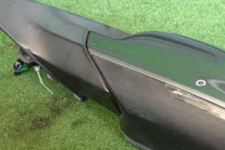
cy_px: 80
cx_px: 157
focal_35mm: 59
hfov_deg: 33.5
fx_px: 369
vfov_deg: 23.0
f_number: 2.3
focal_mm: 5.4
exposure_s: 1/60
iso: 800
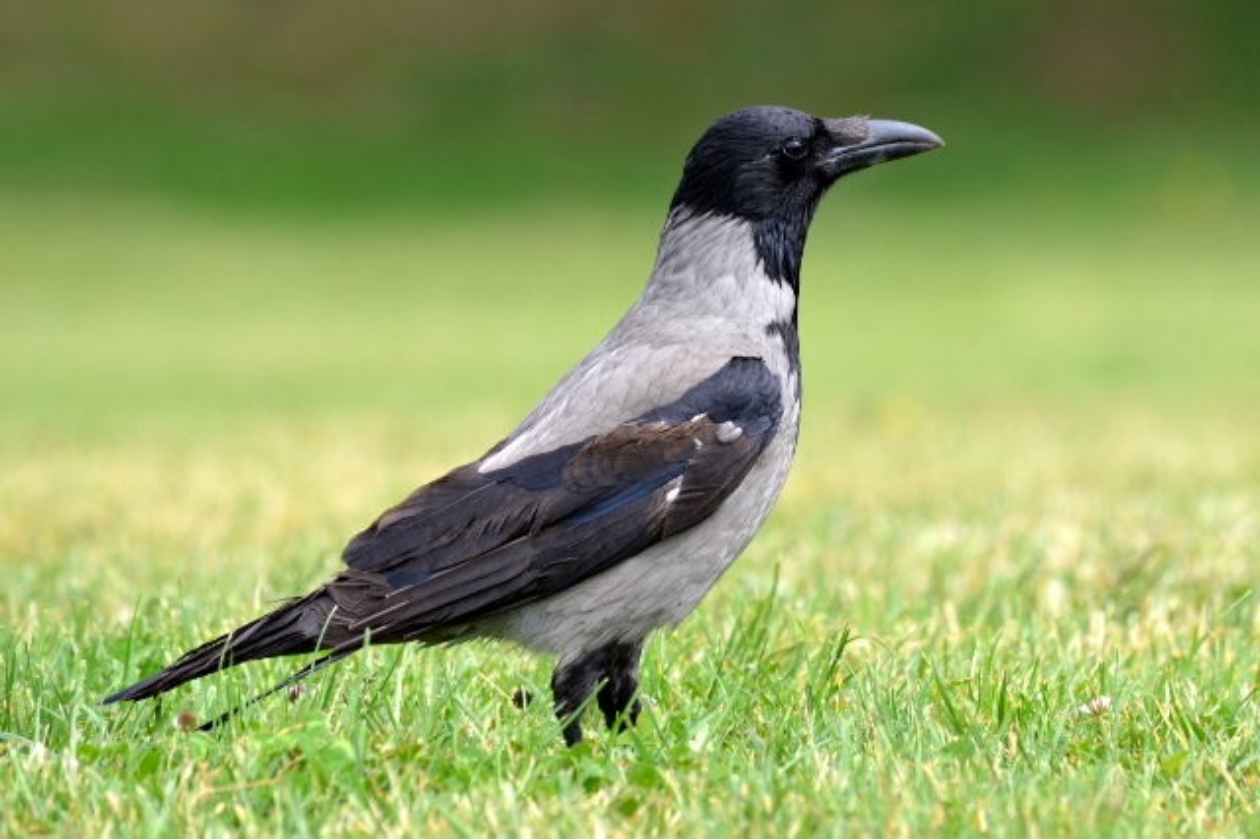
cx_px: 630
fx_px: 14167
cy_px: 420
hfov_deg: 5.1
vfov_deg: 3.4
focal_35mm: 405
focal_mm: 270
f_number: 8
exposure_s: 1/125
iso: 160
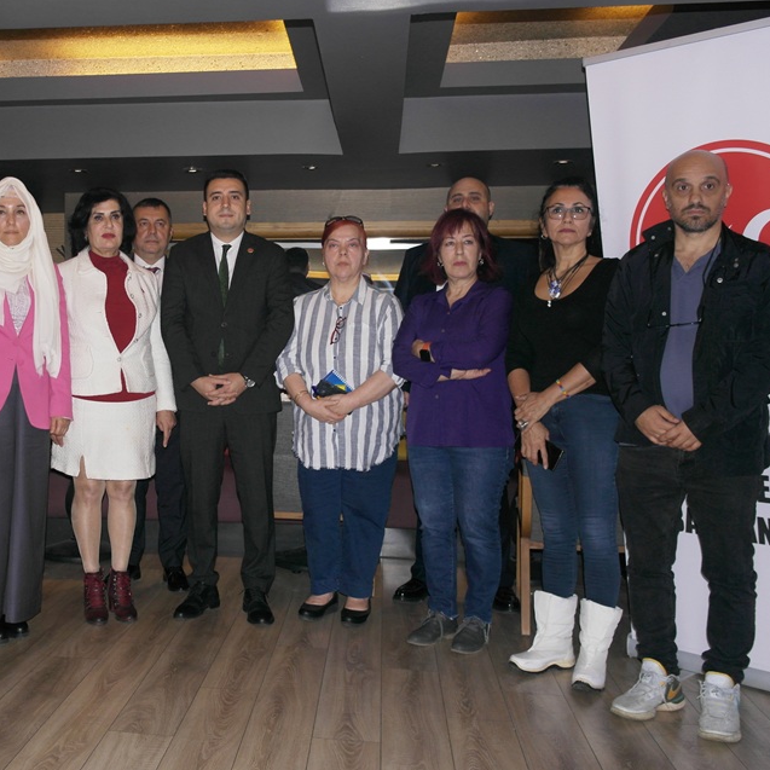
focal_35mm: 39
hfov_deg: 41.9
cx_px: 217
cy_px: 378
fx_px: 981
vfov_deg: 42.8
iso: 400
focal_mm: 20
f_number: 3.5
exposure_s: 1/125
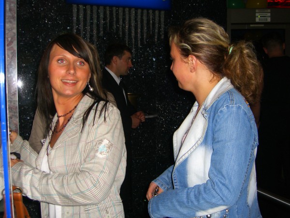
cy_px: 109
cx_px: 145
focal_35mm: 38
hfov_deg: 49.0
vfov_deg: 37.7
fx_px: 318
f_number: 2.8
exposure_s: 1/60
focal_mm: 7.9
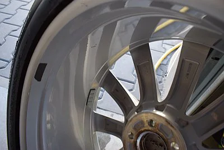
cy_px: 75
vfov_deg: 48.0
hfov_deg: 67.4
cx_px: 112
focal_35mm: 27
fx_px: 168
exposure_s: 1/100
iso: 400
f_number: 5
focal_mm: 18
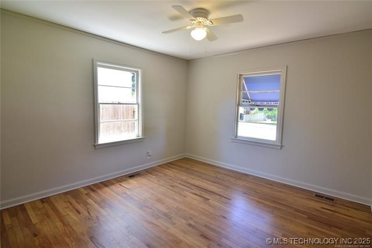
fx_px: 186
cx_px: 186
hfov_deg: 90.0
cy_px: 124
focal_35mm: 18
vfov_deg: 67.3
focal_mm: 12
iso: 640
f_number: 5.6
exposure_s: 1/125
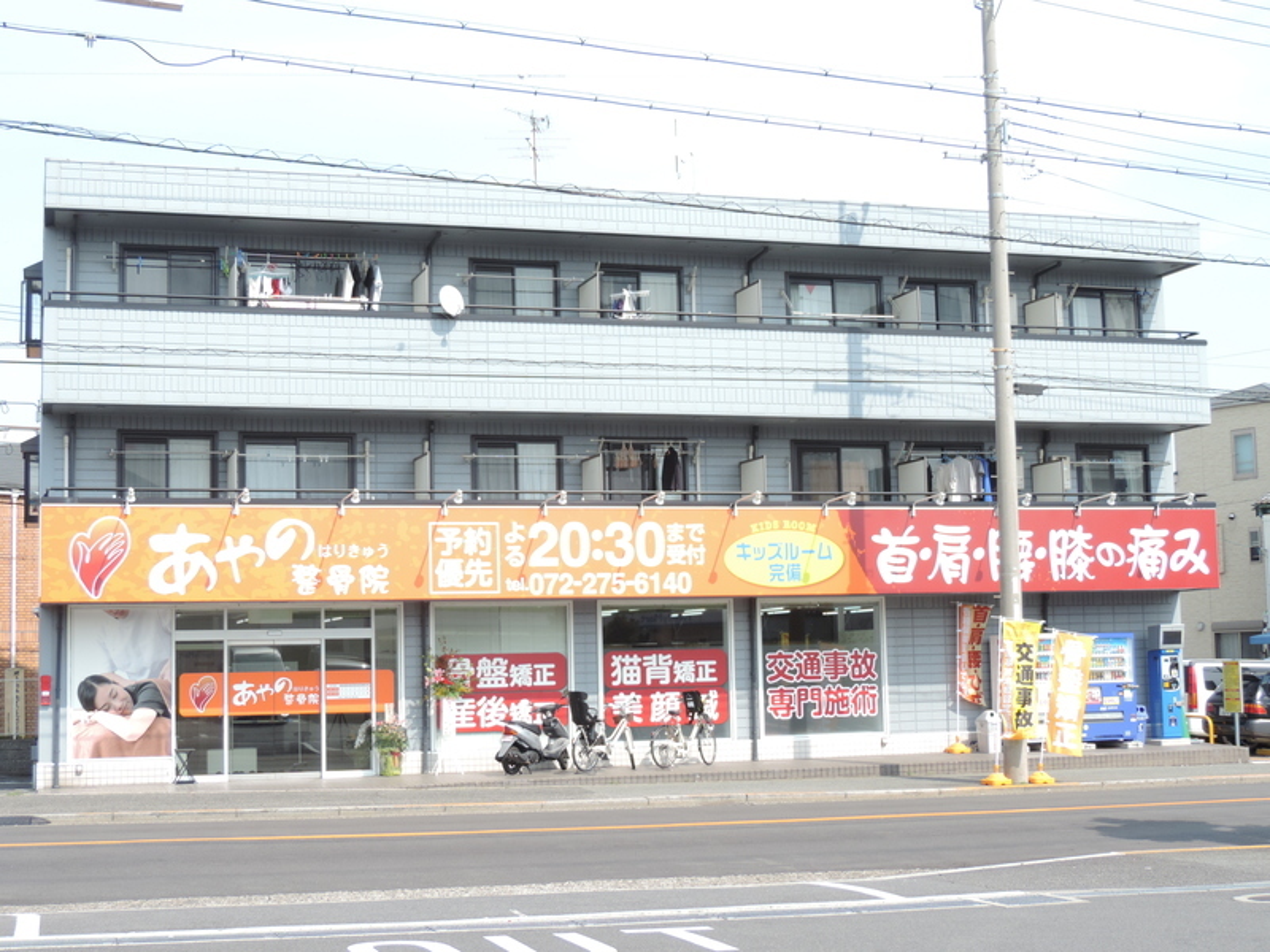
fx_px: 1834
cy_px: 476
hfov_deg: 38.2
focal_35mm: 50
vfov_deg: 29.1
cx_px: 635
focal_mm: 8.9
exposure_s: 1/400
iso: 80
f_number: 3.6
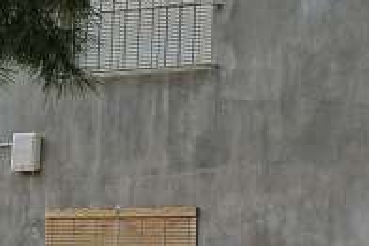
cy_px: 166
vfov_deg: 7.2
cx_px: 226
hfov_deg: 10.7
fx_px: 1969
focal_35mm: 192
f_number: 4.5
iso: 100
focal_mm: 17.5
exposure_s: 1/250
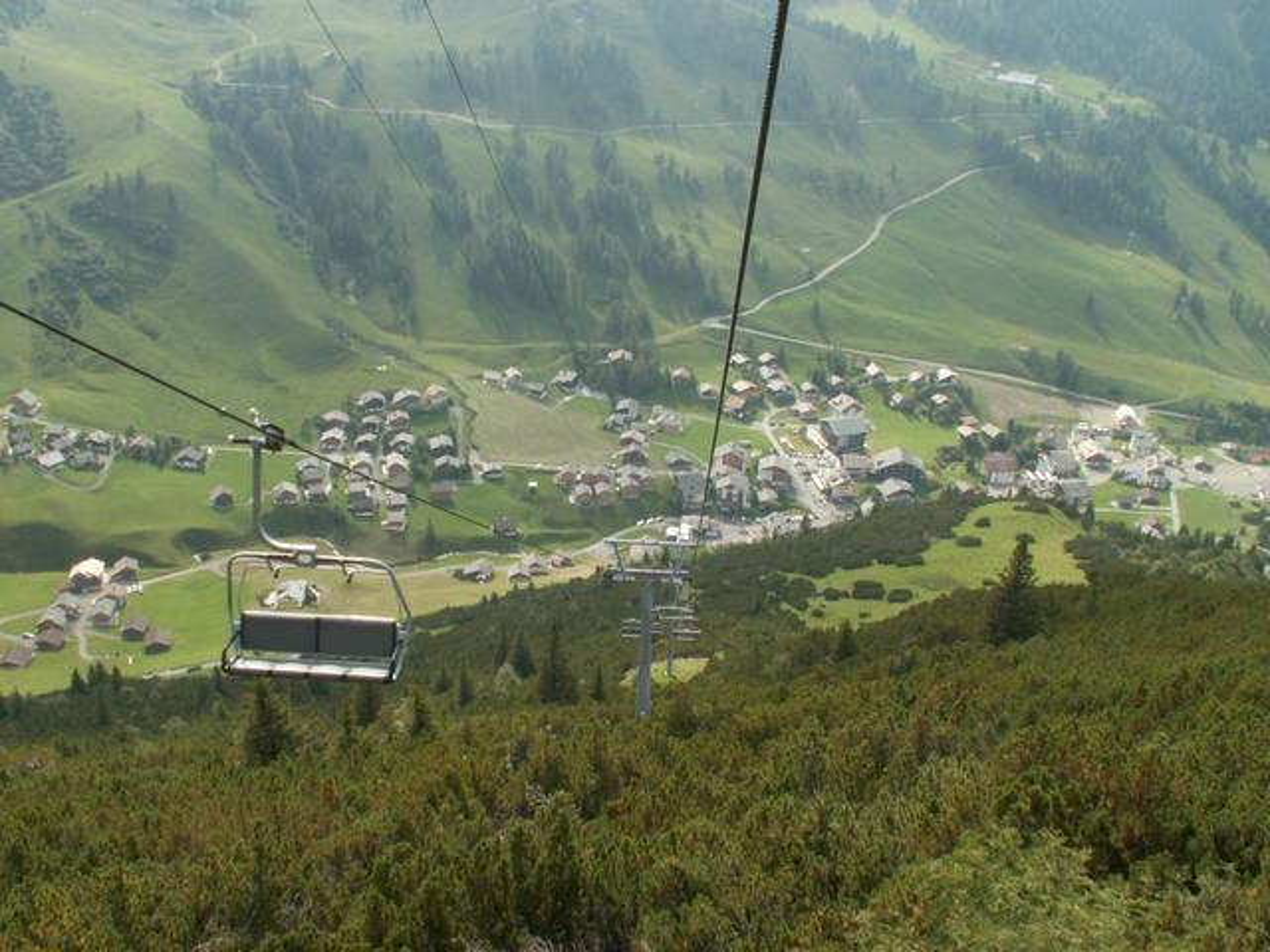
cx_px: 635
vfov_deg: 40.7
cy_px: 476
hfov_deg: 52.6
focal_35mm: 35
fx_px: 1284
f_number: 5.6
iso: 50
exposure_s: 1/125
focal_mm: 5.86
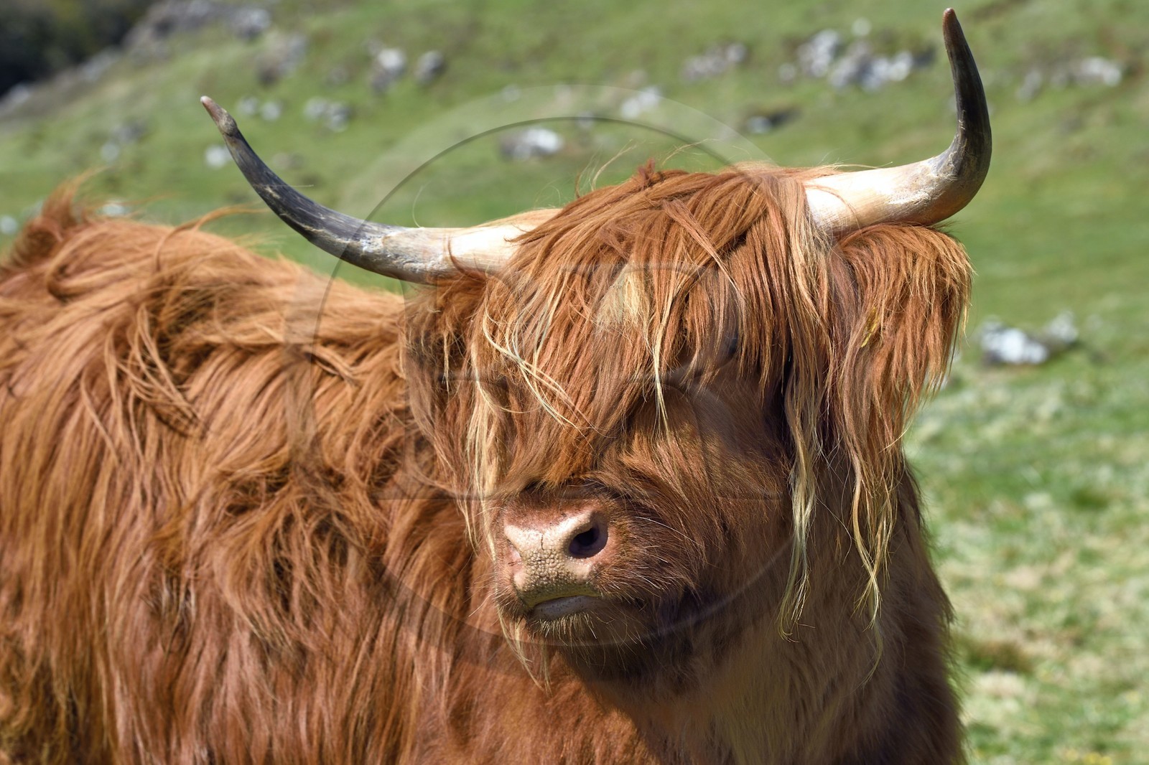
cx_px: 574
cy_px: 382
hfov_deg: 15.2
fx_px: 4308
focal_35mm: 135
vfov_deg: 10.2
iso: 200
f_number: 9
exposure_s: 1/320
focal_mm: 135
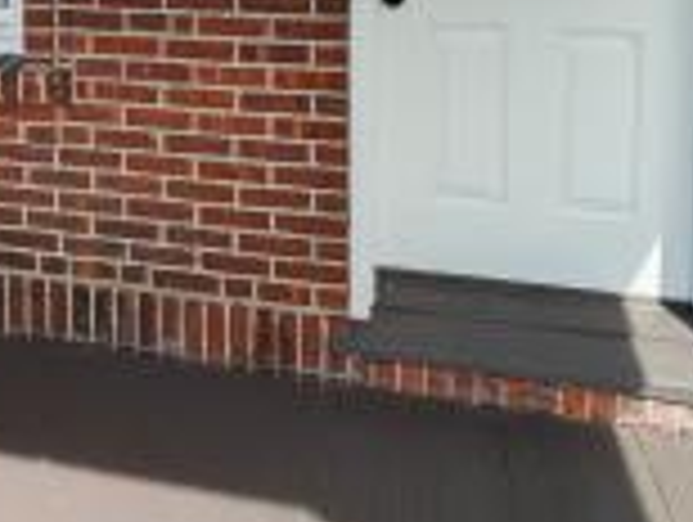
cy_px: -99
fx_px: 622
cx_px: 252
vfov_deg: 35.9
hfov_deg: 57.4
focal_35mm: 31
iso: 48
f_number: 1.7
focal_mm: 2.02
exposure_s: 1/1464
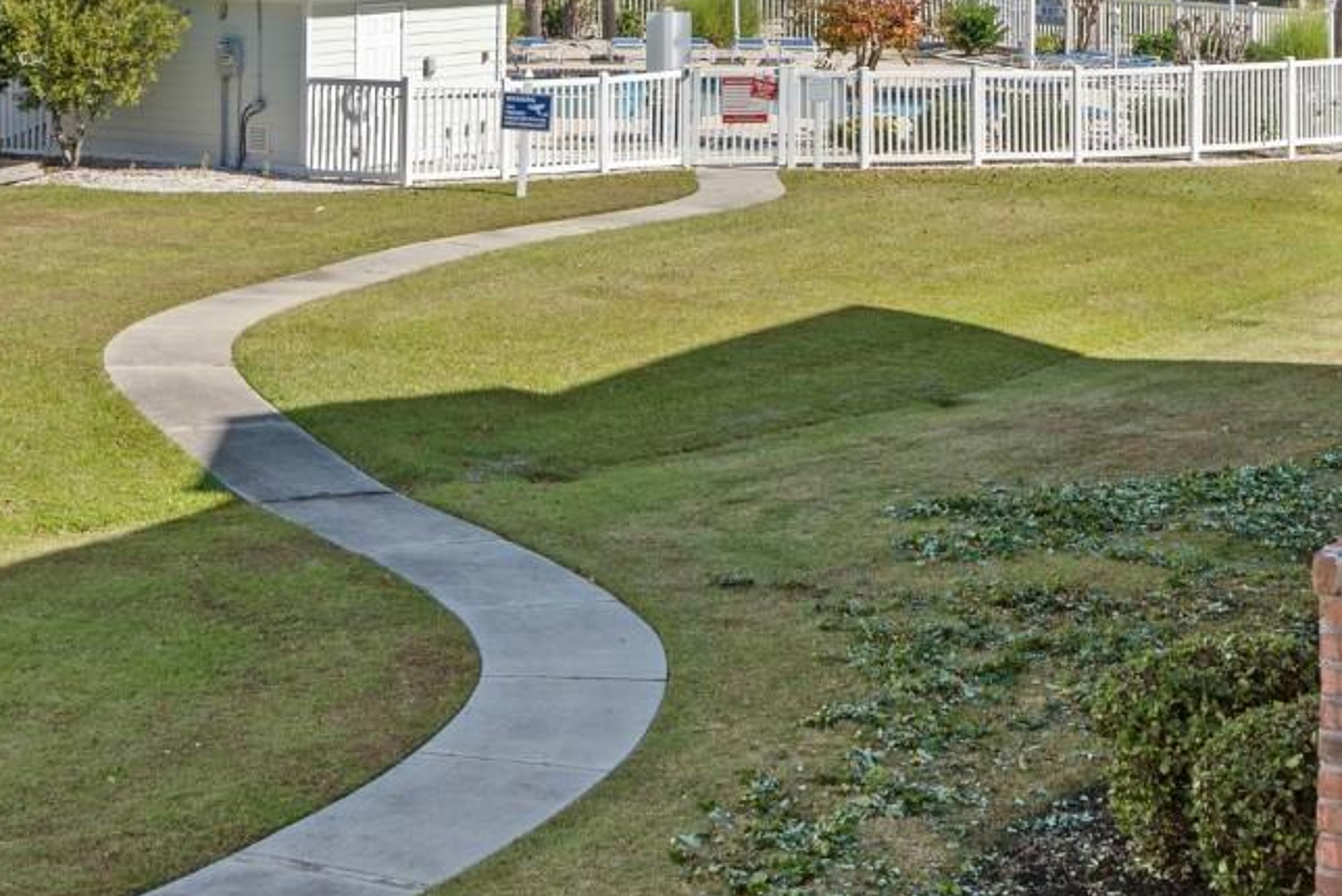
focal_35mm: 88
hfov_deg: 23.1
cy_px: -75
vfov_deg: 15.2
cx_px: 800
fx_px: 3282
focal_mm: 35
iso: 250
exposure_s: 1/60
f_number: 8
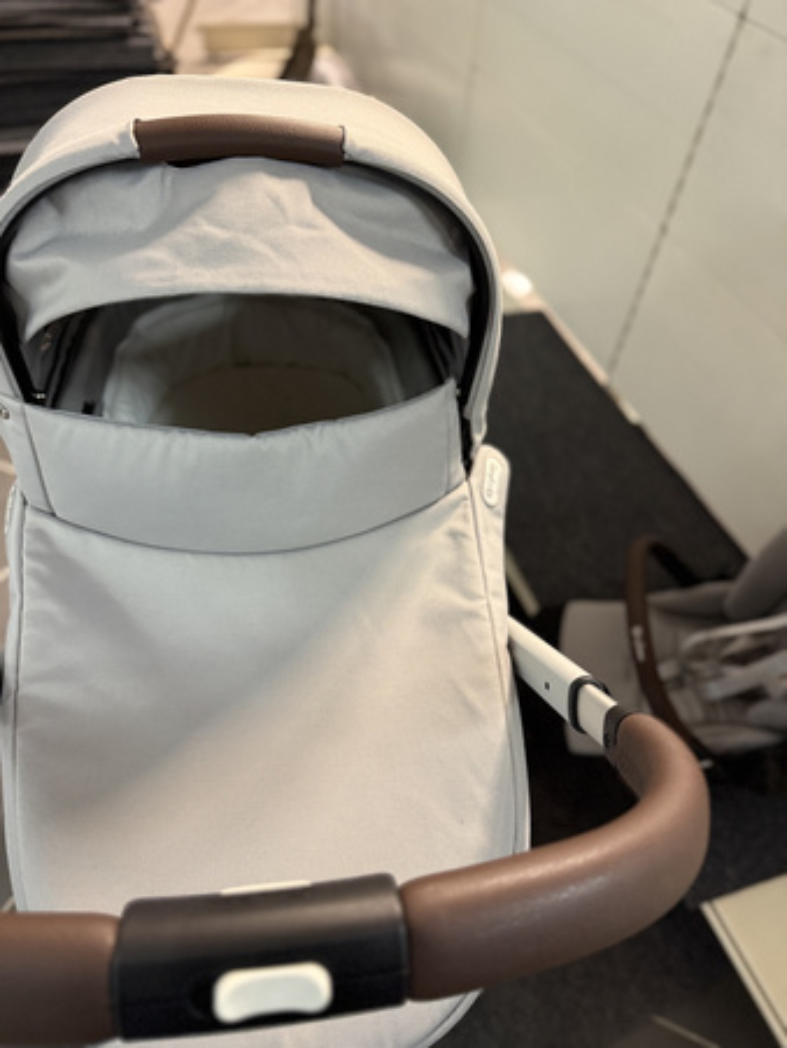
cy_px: 524
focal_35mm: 24
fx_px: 727
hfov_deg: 56.9
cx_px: 394
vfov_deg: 71.6
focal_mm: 6.76
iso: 640
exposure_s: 1/50
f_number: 1.78
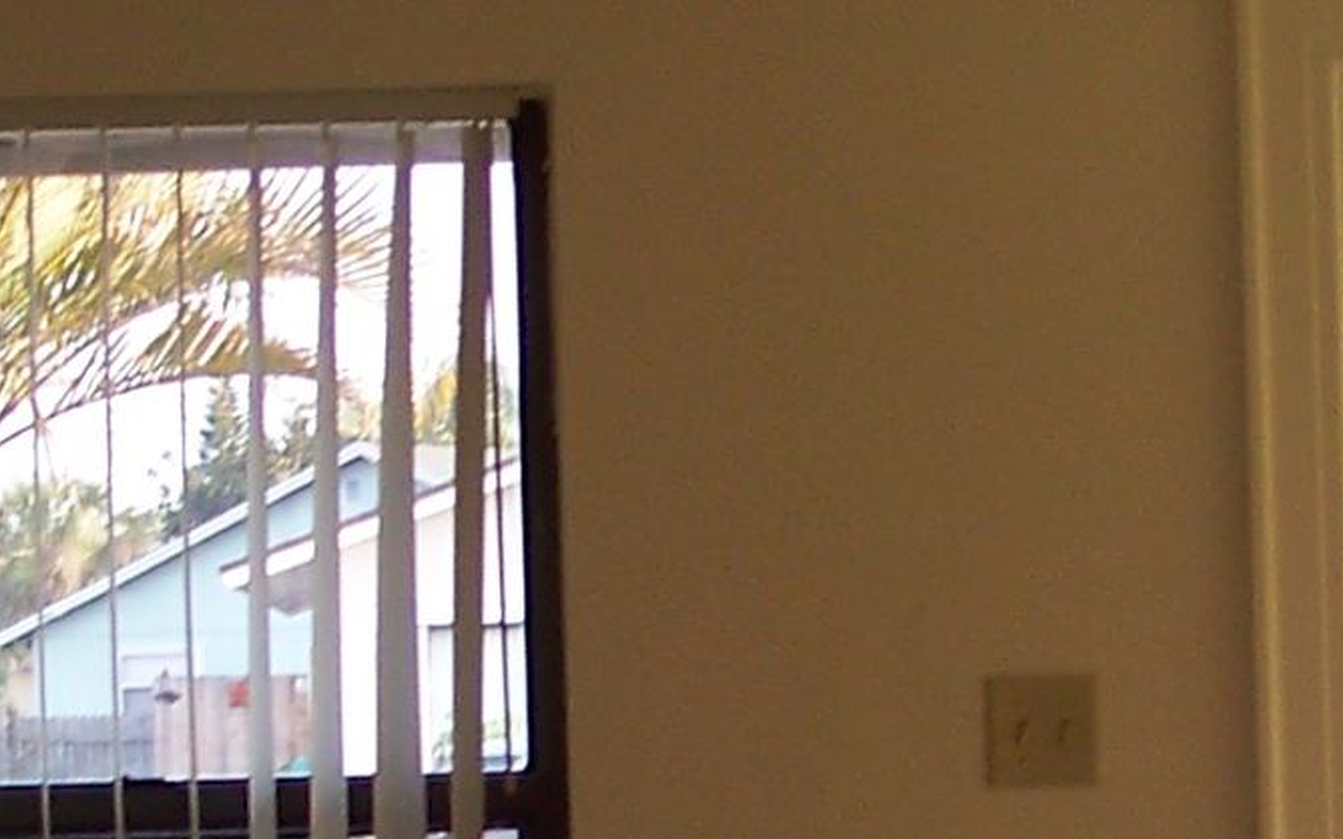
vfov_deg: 7.6
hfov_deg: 12.2
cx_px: 1002
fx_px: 6258
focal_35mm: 171
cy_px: 781
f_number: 2.8
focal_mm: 5.85
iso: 66
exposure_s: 1/60
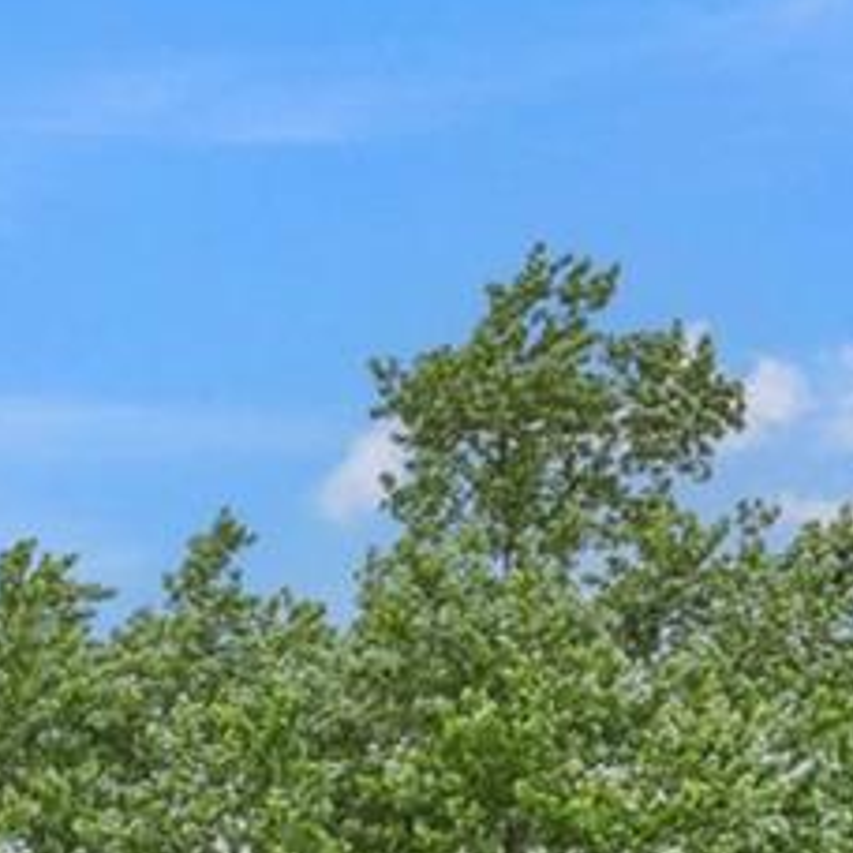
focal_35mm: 122
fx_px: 3401
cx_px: -318
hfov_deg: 13.7
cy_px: 1760
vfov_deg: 12.4
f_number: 6.3
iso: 100
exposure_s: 1/250
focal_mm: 16
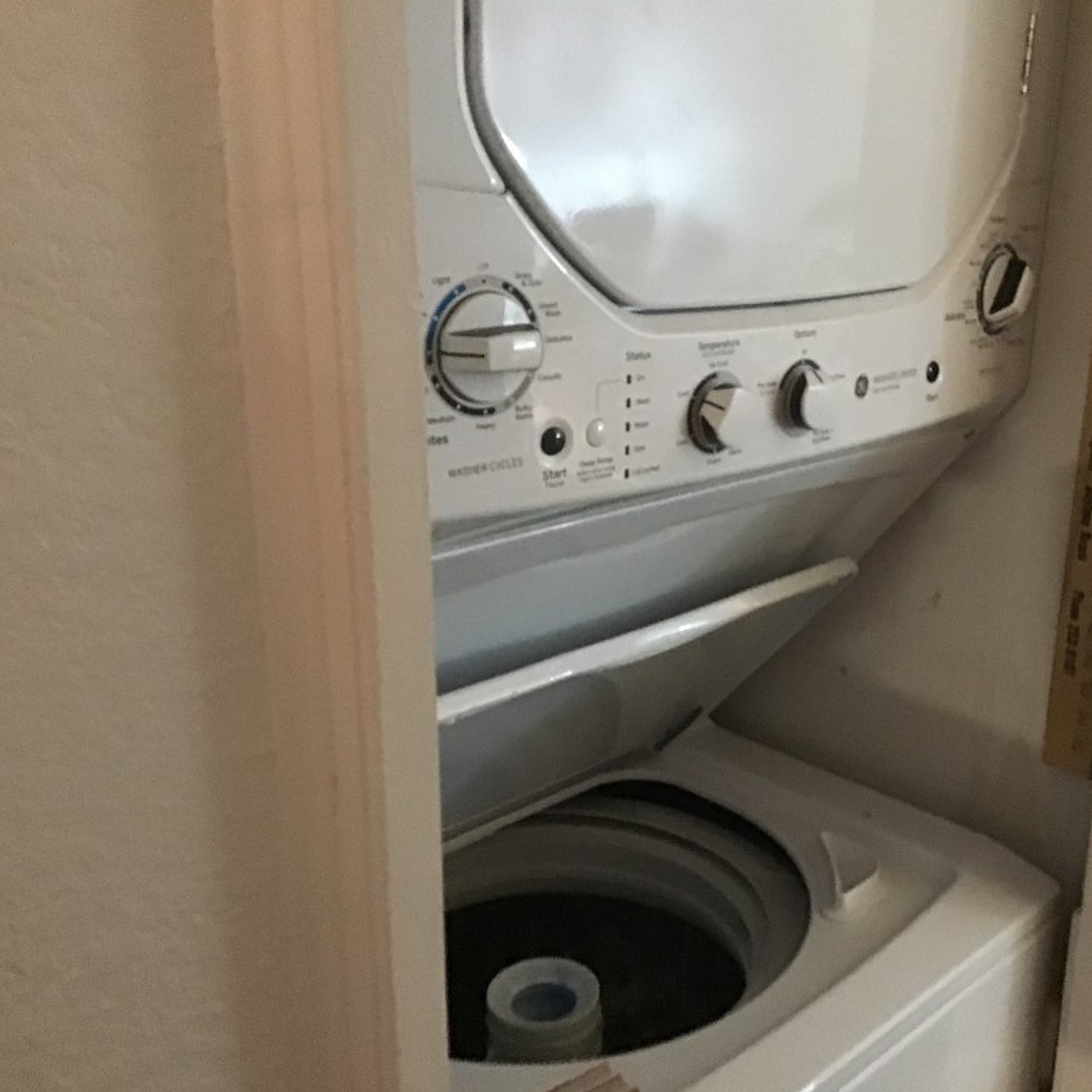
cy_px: 546
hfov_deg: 44.5
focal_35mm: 37
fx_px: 1321
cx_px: 687
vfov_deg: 44.9
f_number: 2.4
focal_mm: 3.3
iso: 500
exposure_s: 1/15
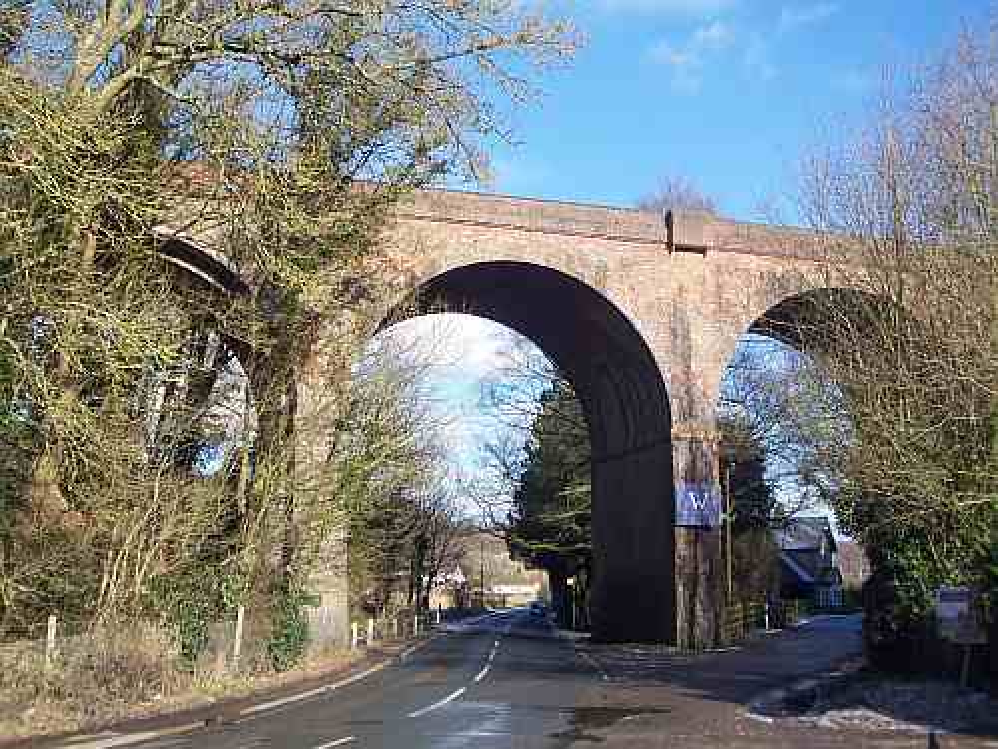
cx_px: 499
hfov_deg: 47.9
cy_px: 374
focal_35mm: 39
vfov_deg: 36.8
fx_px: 1124
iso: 64
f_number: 3.9
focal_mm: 6.4
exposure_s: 1/250
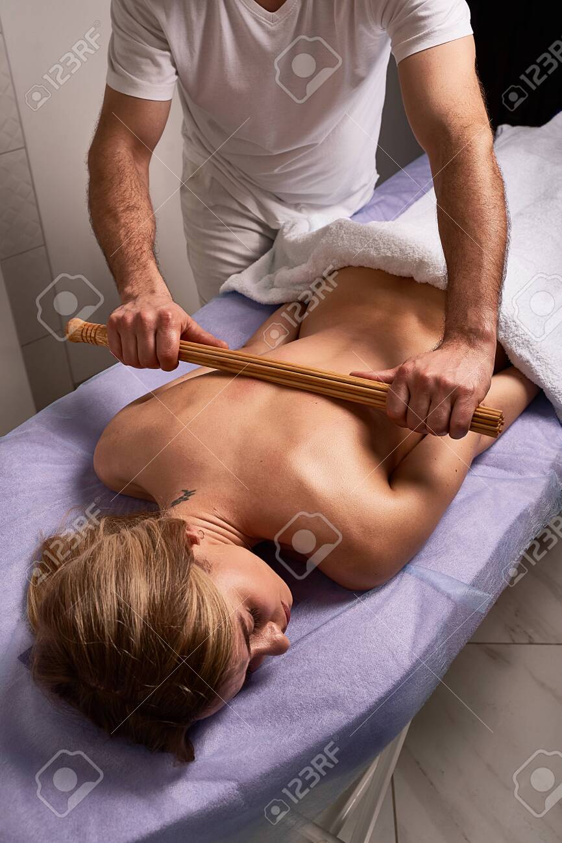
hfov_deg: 36.9
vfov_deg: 53.1
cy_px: 422
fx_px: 843
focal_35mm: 36
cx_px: 281
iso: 100
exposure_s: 1/100
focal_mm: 36
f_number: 8
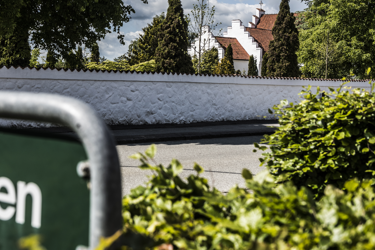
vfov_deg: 17.7
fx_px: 802
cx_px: 82
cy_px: 87
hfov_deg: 25.9
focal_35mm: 77
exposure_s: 1/1600
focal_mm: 48
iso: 500
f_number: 5
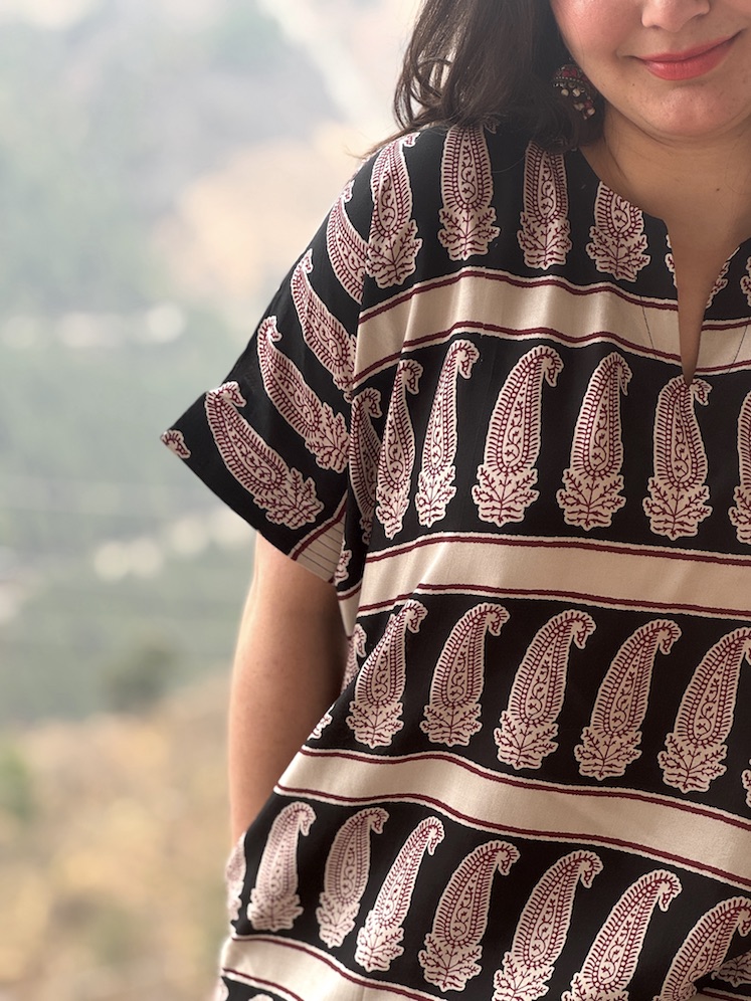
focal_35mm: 77
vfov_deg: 25.3
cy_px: 500
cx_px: 376
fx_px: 2227
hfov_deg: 19.1
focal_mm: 9
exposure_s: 1/99
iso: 40
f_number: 2.8
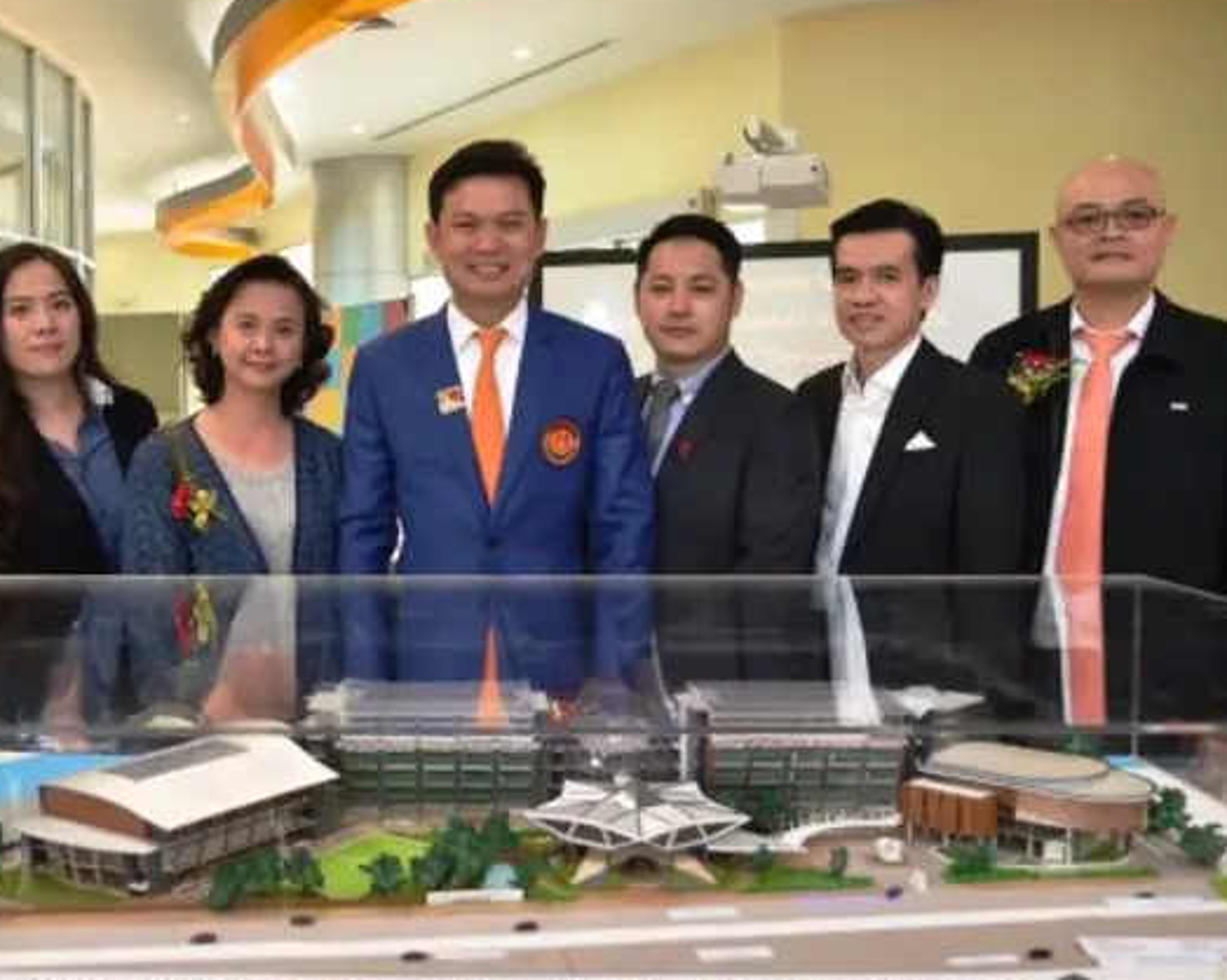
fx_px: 1525
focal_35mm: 42
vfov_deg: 35.6
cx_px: 448
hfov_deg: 43.4
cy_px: 461
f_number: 4
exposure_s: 1/125
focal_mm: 30
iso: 800
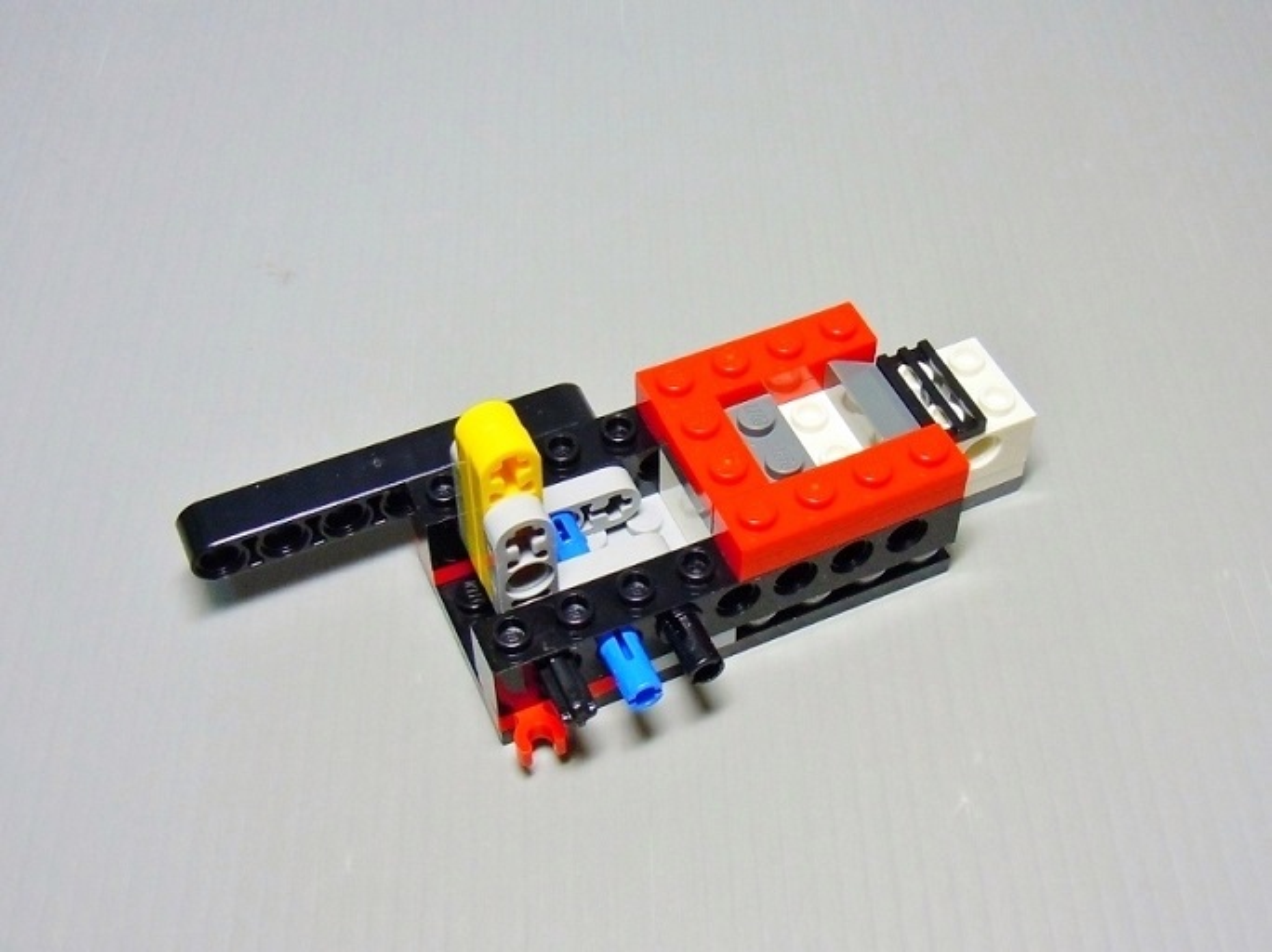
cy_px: 476
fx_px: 1102
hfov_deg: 60.0
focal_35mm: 30
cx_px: 636
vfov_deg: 46.7
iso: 200
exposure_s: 1/30
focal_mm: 5.4
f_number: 3.5
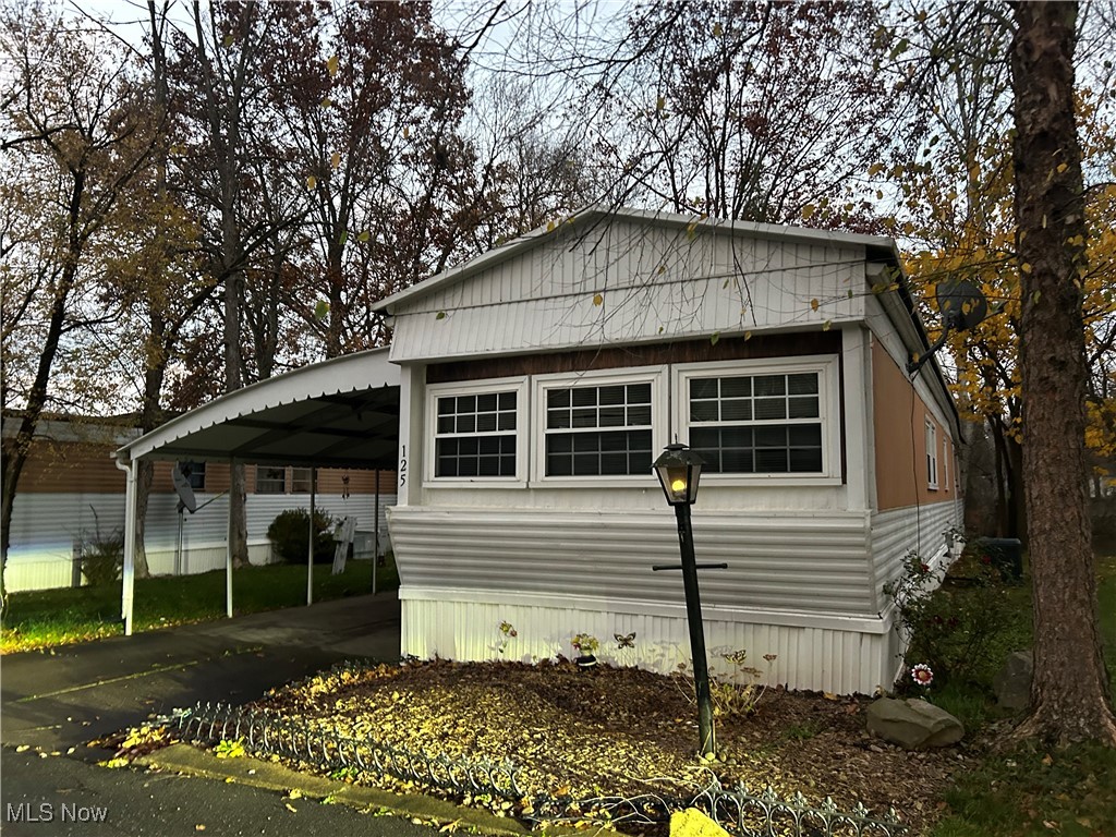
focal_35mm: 26
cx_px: 558
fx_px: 838
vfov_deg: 53.1
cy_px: 418
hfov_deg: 67.3
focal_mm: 5.7
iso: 500
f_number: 1.5
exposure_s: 1/35
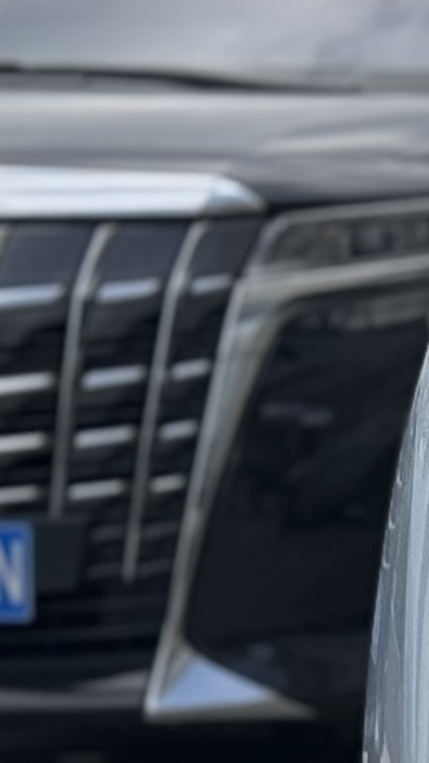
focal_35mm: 255
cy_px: 633
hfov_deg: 4.3
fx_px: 5158
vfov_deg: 8.4
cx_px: 1848
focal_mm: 6.76
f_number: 1.78
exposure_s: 1/2208
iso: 64
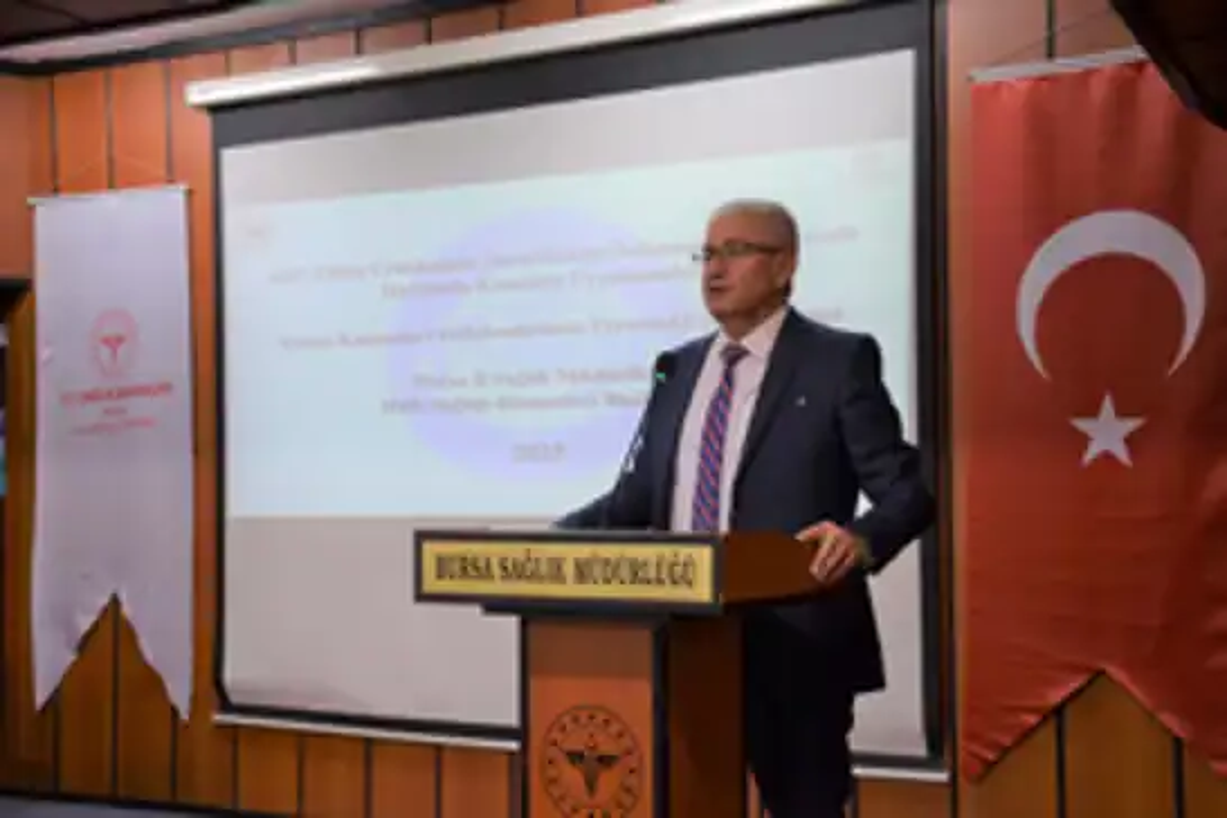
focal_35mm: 52
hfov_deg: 37.9
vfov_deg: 25.8
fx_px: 1789
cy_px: 409
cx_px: 614
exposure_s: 1/60
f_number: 4.5
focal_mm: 35
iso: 400
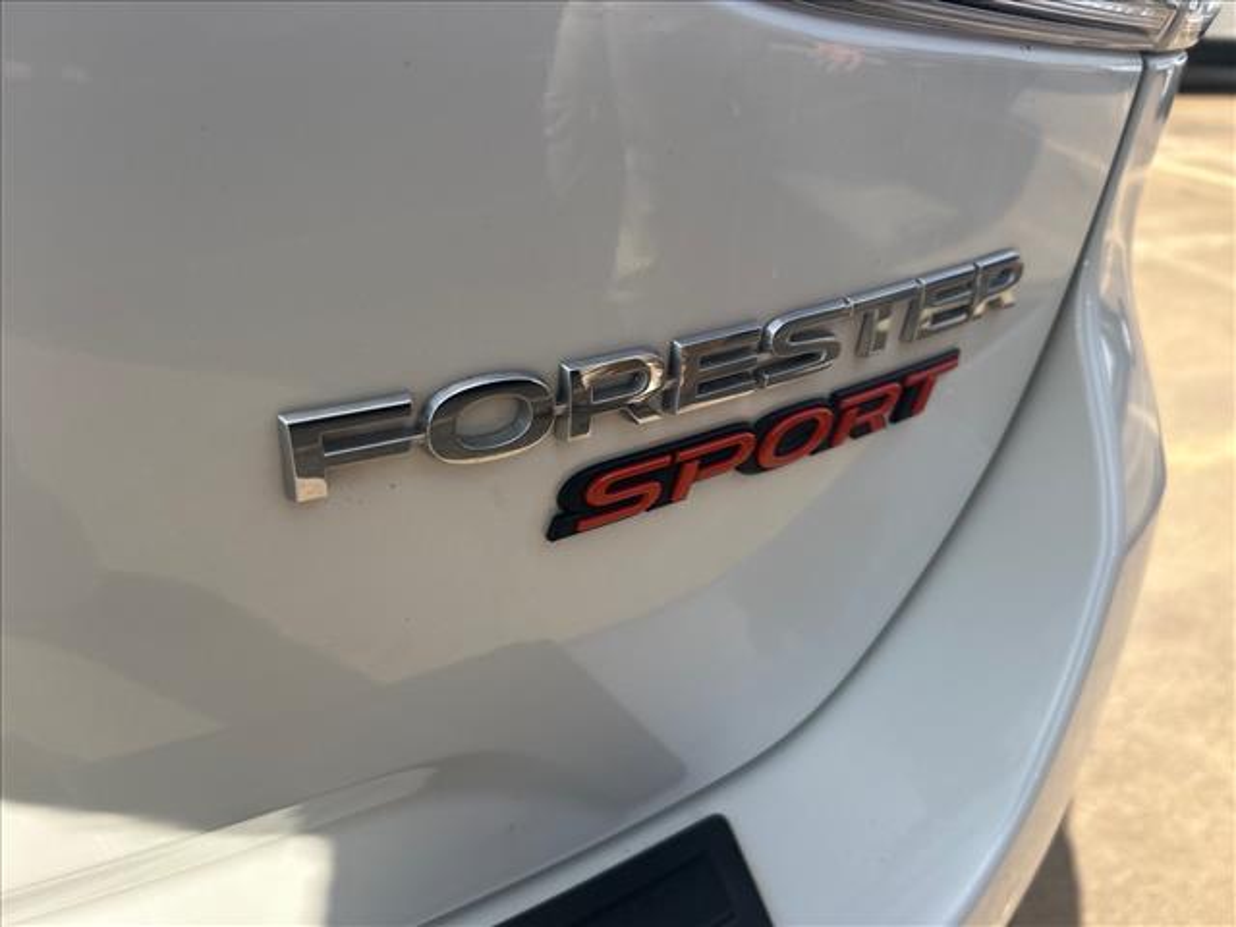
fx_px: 928
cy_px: 464
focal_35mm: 26
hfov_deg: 67.3
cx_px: 618
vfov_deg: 53.1
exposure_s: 1/2571
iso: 50
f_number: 1.5
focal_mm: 5.7
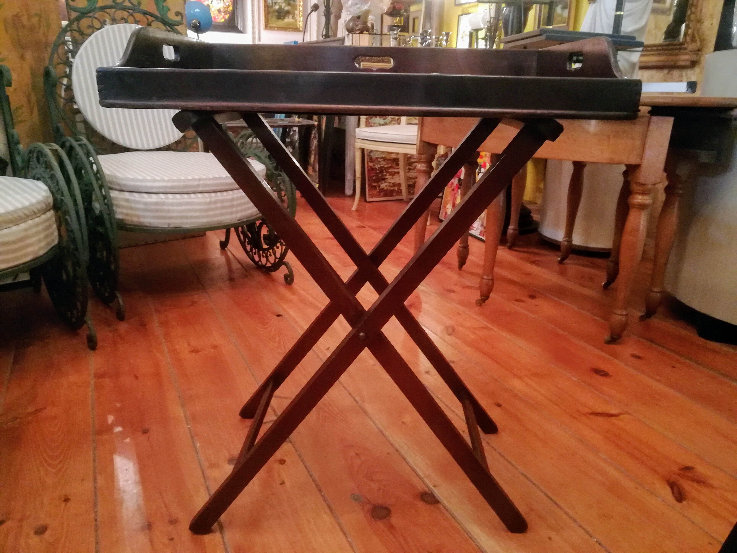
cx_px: 368
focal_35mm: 26
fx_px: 554
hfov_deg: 67.3
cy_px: 276
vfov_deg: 53.1
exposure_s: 1/14.3
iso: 640
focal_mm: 3.83
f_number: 2.2
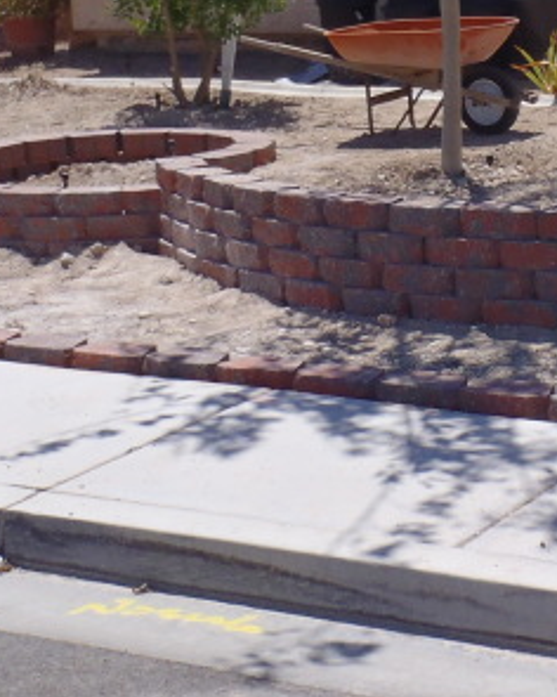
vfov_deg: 21.7
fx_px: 1813
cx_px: 562
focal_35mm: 88
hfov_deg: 17.1
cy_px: 328
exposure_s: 1/125
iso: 80
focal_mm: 5
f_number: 10
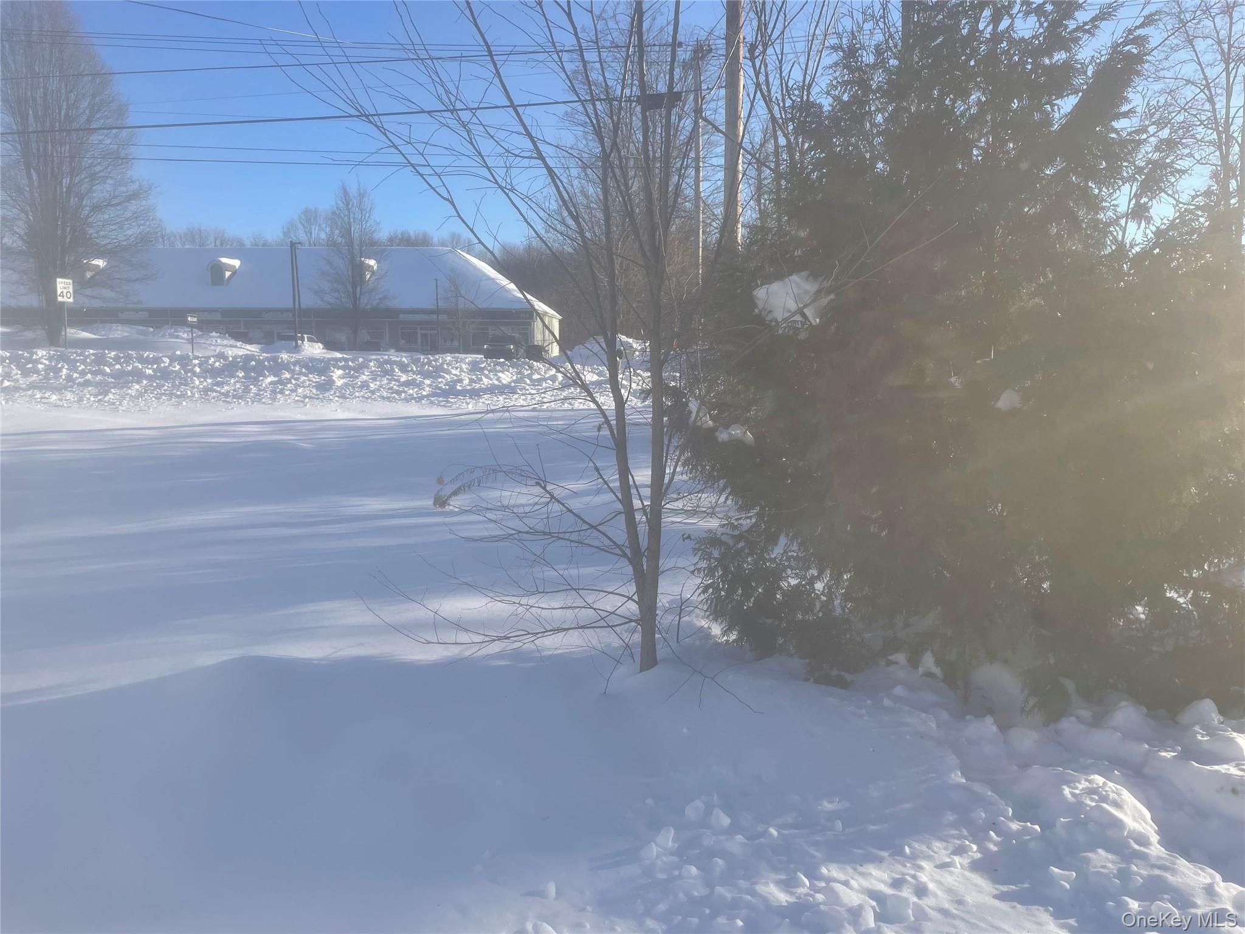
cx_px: 622
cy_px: 467
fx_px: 935
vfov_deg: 53.1
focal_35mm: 26
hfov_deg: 67.3
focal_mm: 4.2
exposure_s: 1/2451
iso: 32
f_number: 1.6
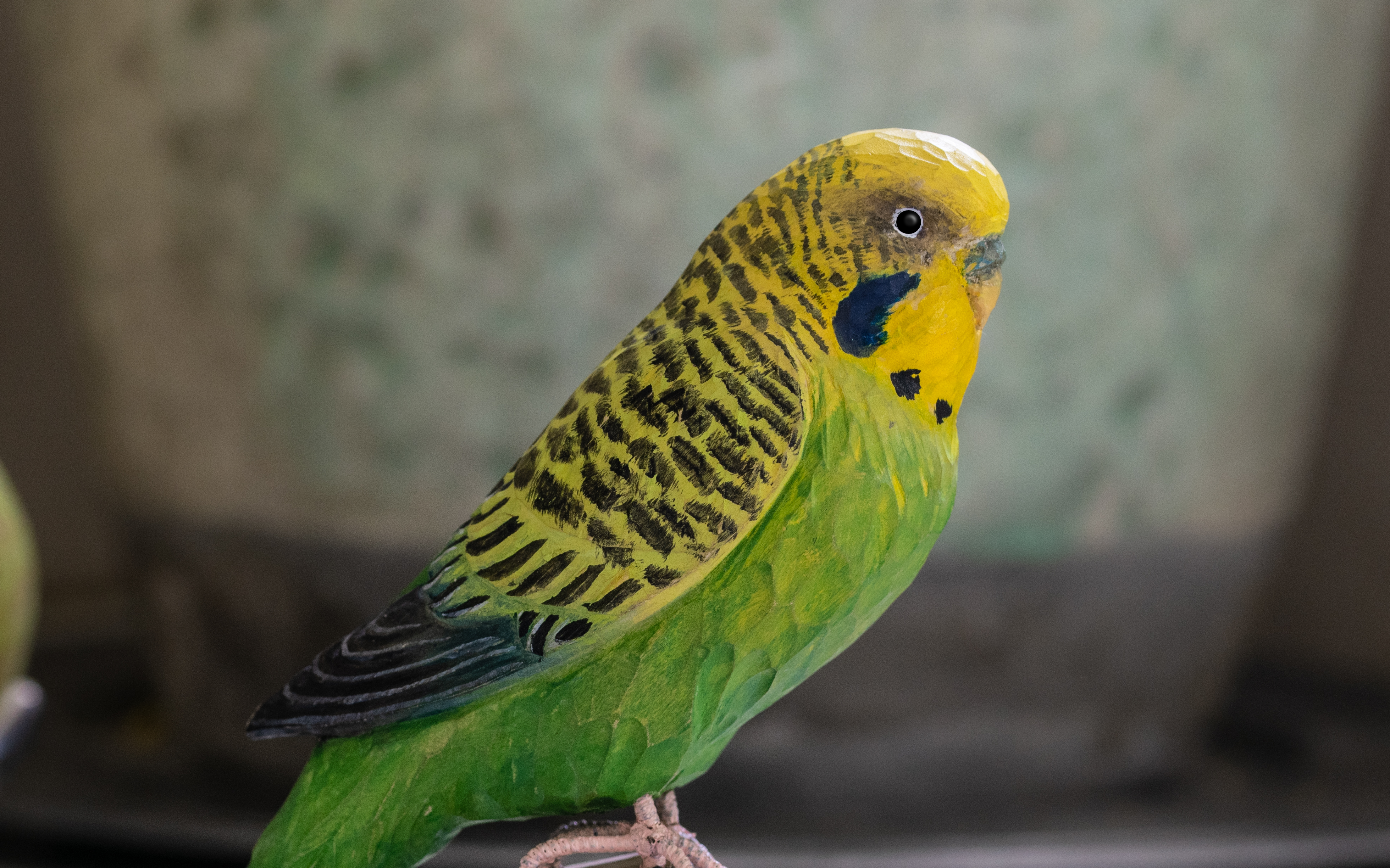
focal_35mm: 246
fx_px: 9310
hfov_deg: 8.5
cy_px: 677
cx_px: 405
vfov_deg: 5.3
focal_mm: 105
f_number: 7.1
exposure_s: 1/4
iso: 200
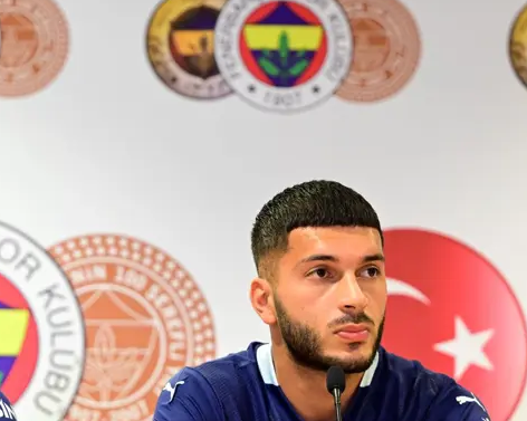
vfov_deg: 6.7
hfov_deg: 8.3
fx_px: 3601
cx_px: 73
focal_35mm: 231
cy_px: 286
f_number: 2.8
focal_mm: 88
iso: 2000
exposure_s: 1/80
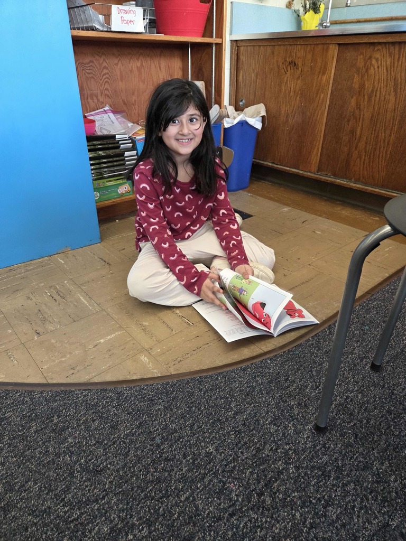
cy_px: 270
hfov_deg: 58.9
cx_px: 203
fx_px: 360
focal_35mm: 23
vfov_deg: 73.9
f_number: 1.8
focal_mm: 5.4
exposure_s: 1/120
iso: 250
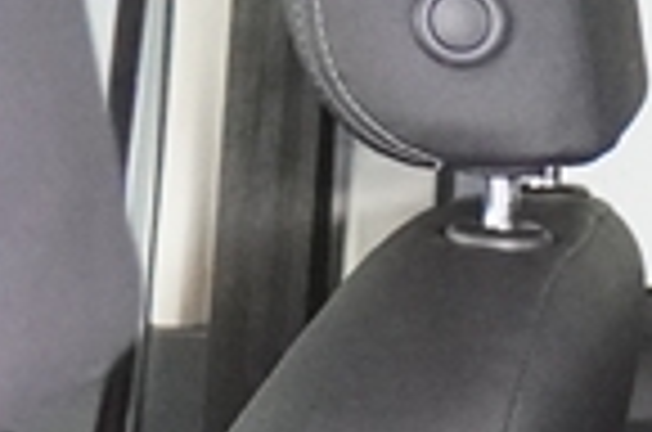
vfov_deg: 7.0
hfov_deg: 10.0
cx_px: 1551
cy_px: 1145
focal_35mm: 181
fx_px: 3263
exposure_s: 1/80
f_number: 2.8
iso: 6400
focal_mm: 17
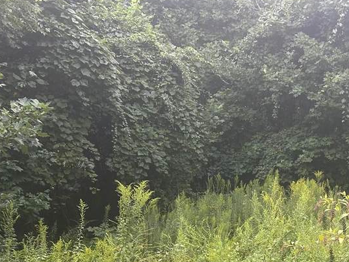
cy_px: 241
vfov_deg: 23.0
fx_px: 625
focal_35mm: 62
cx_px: 408
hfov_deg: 27.7
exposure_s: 1/165
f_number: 1.5
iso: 40
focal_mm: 5.7
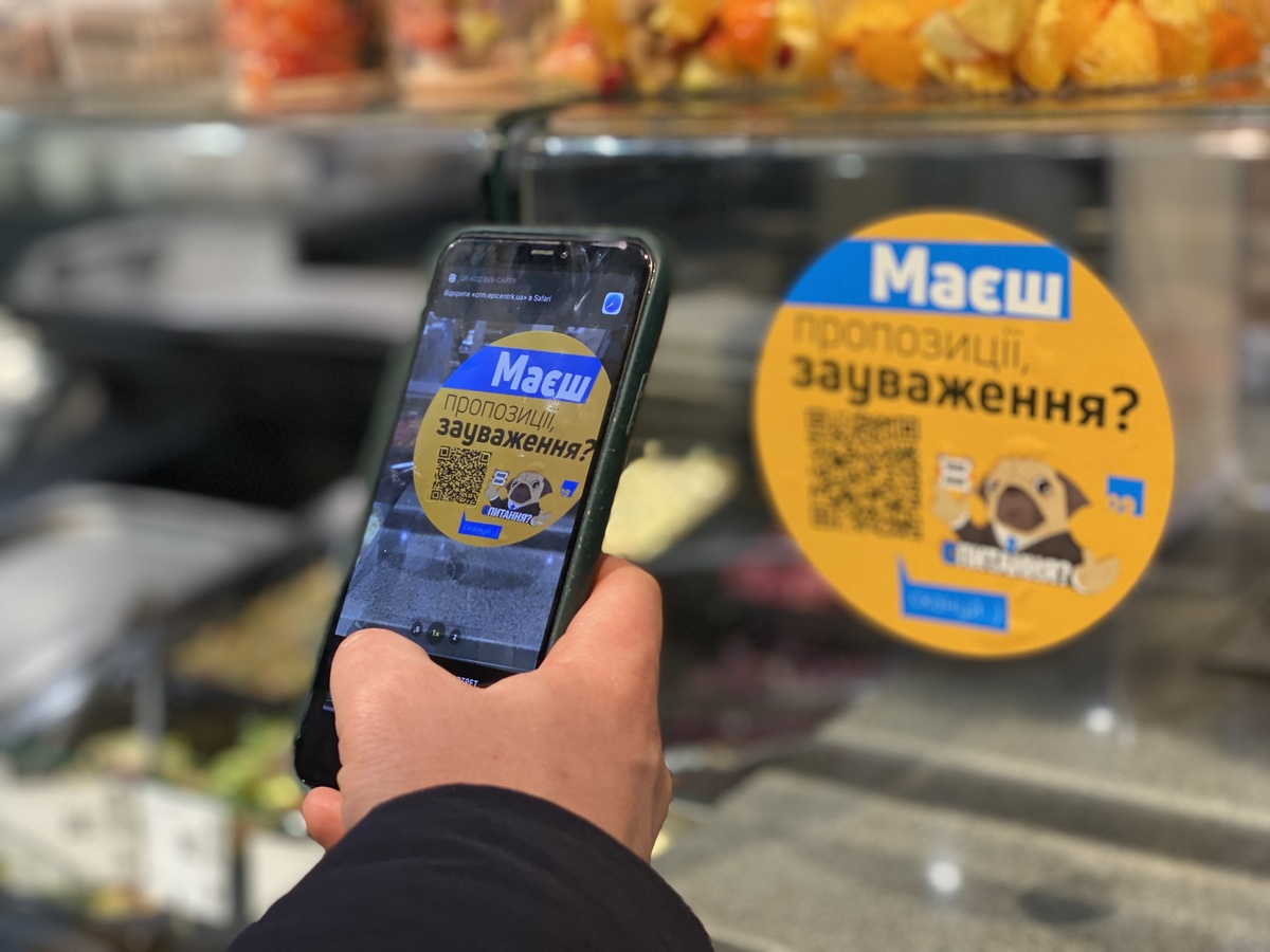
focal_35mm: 52
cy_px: 476
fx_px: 1908
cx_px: 635
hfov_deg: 36.8
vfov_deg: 28.0
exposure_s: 1/100
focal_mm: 6
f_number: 2
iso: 200
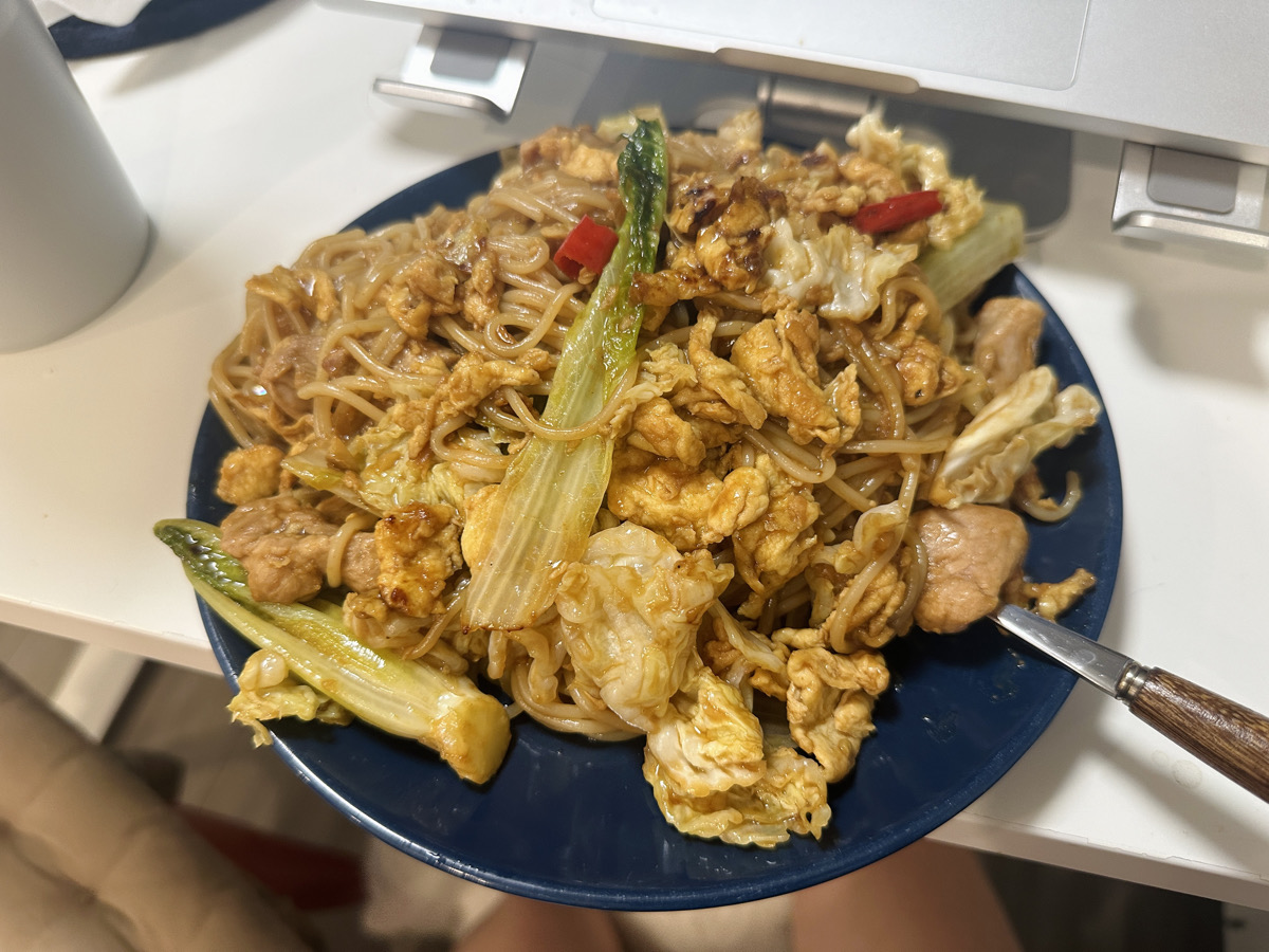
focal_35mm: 24
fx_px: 880
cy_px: 476
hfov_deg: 71.6
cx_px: 634
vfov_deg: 56.8
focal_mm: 6.86
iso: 200
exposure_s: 1/60
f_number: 1.78
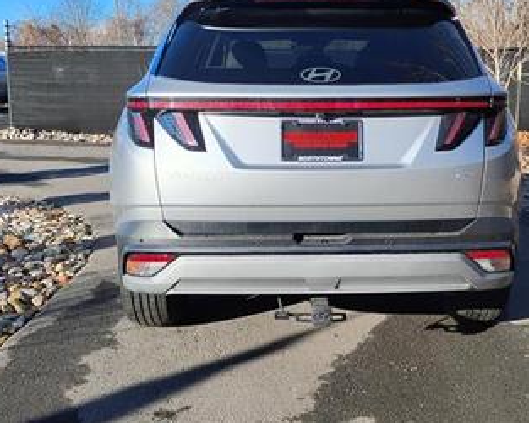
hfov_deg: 41.8
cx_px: 323
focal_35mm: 44
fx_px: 688
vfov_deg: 34.1
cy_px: 203
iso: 100
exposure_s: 1/588
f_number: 1.8
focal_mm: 4.26
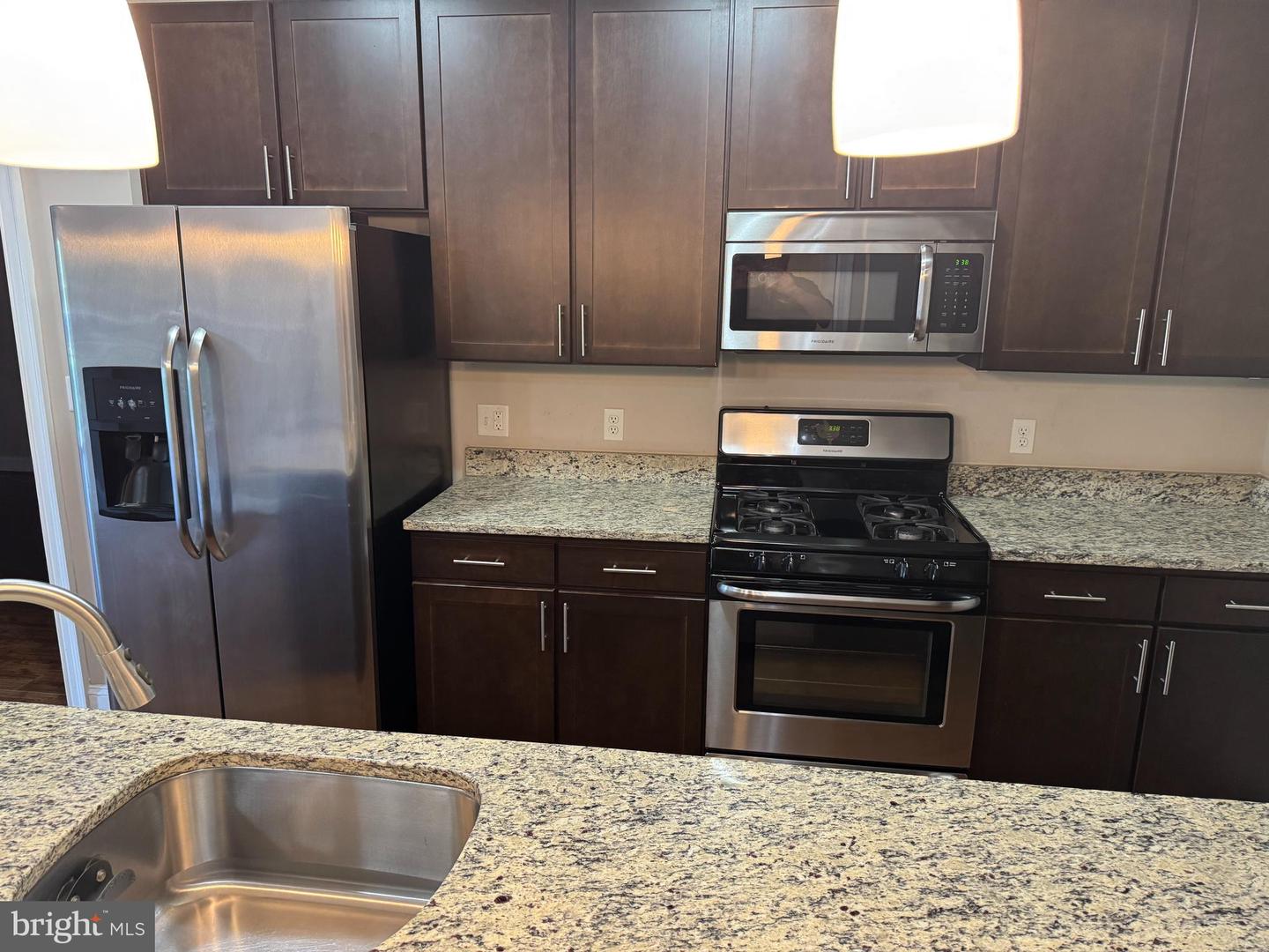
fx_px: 880
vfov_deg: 56.8
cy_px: 476
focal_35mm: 24
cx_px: 634
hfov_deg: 71.6
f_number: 1.78
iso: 400
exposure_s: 1/60
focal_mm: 6.76
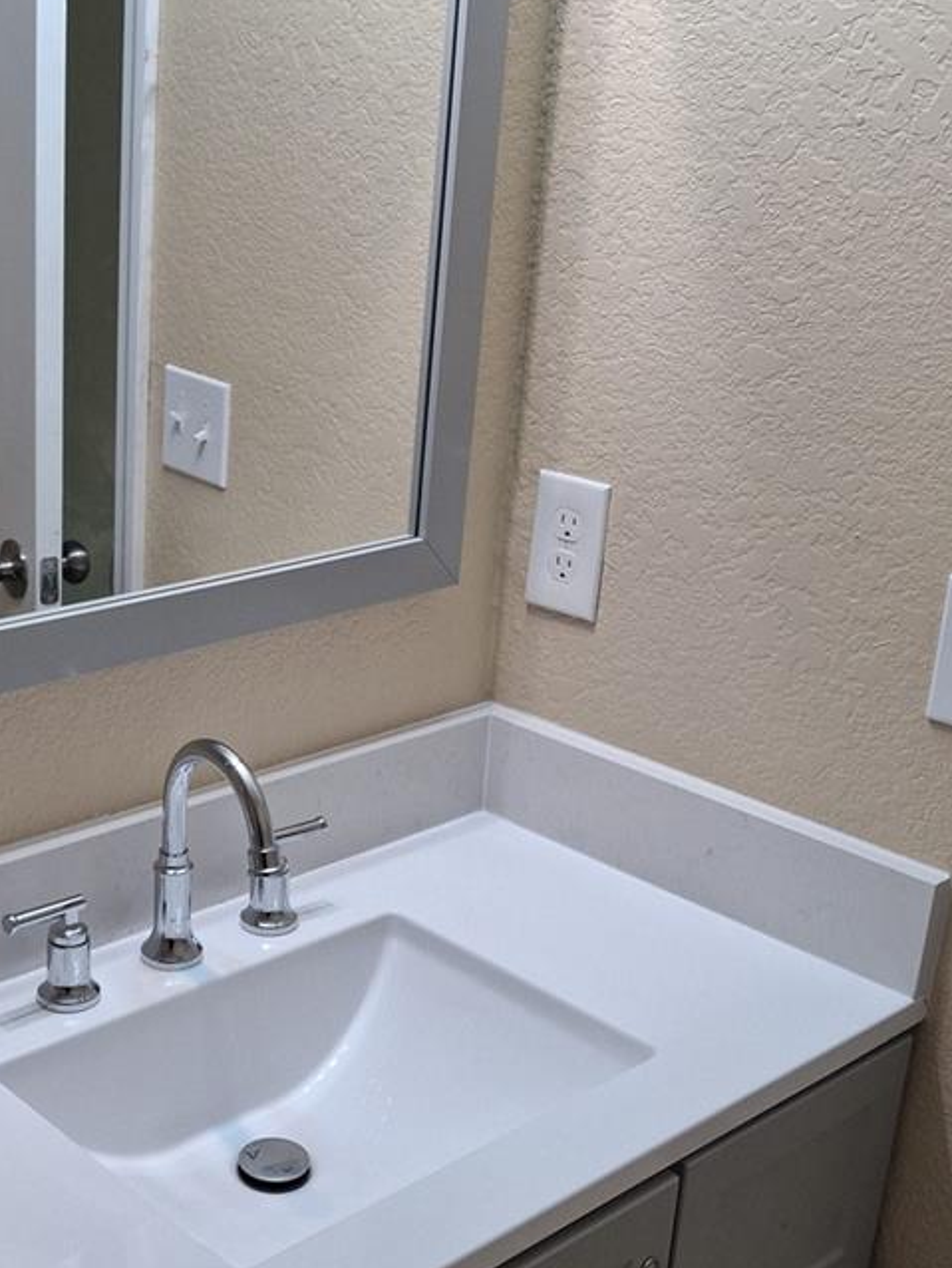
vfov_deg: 40.2
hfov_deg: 30.4
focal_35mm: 47
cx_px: 242
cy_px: 779
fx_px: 1722
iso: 64
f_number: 1.8
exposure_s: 1/100
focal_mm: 4.69
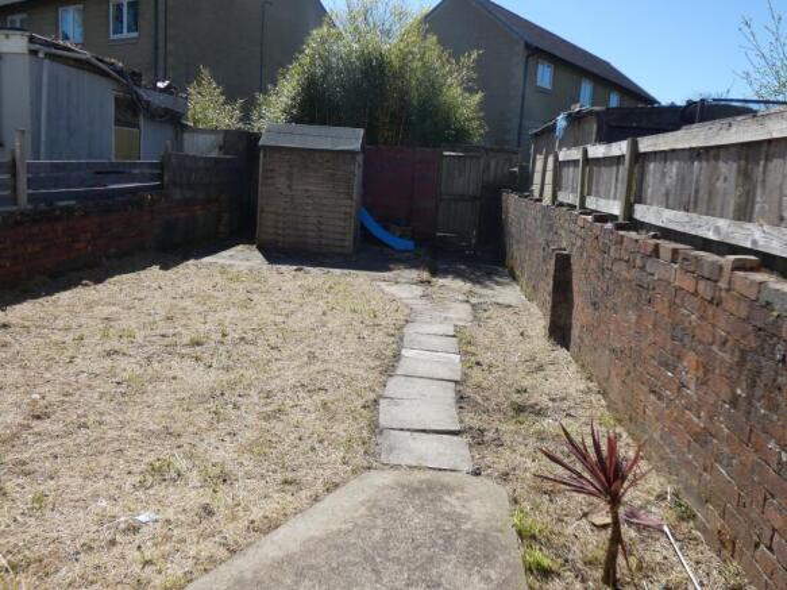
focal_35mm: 30
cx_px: 394
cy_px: 295
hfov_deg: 60.0
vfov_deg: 46.8
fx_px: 682
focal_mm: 5.3
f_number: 3.3
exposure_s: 1/1000
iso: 80
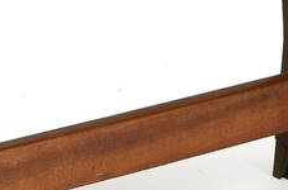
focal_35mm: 315
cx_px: 30
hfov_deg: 6.5
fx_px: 2513
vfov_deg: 4.3
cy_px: 97
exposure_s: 1/160
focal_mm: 34
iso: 250
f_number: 18
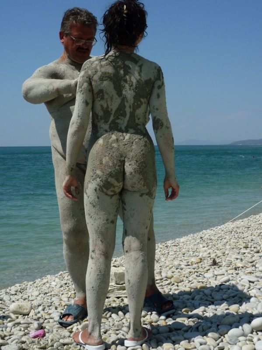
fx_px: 546
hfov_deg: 27.0
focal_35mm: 54
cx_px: 131
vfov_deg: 35.6
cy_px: 175
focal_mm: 9.5
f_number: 5.6
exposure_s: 1/640
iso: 100
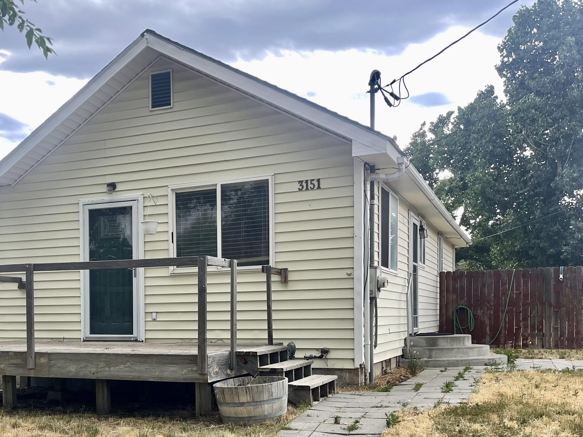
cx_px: 174
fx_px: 674
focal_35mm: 40
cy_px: 338
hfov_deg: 45.7
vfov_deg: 35.0
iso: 64
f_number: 1.6
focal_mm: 5.1
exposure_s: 1/121
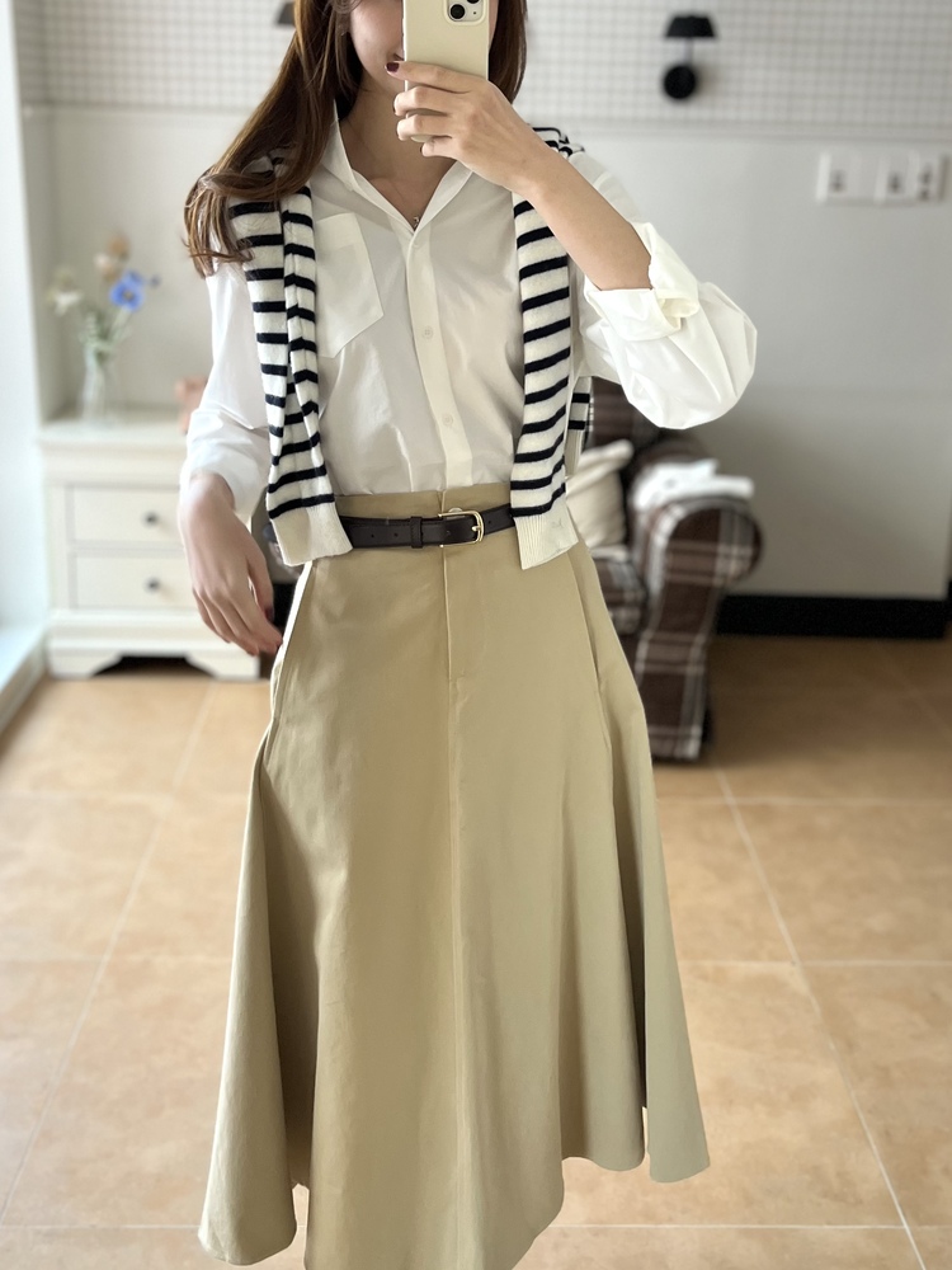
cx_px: 476
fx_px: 953
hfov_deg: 53.1
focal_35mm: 26
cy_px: 635
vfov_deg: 67.3
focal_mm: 5.1
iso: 125
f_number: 1.6
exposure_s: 1/82
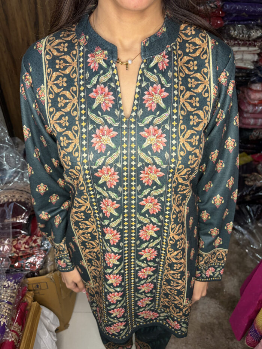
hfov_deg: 53.1
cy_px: 174
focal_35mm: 26
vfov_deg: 67.3
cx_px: 131
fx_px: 262
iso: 100
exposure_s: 1/50
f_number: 1.6
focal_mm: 5.96
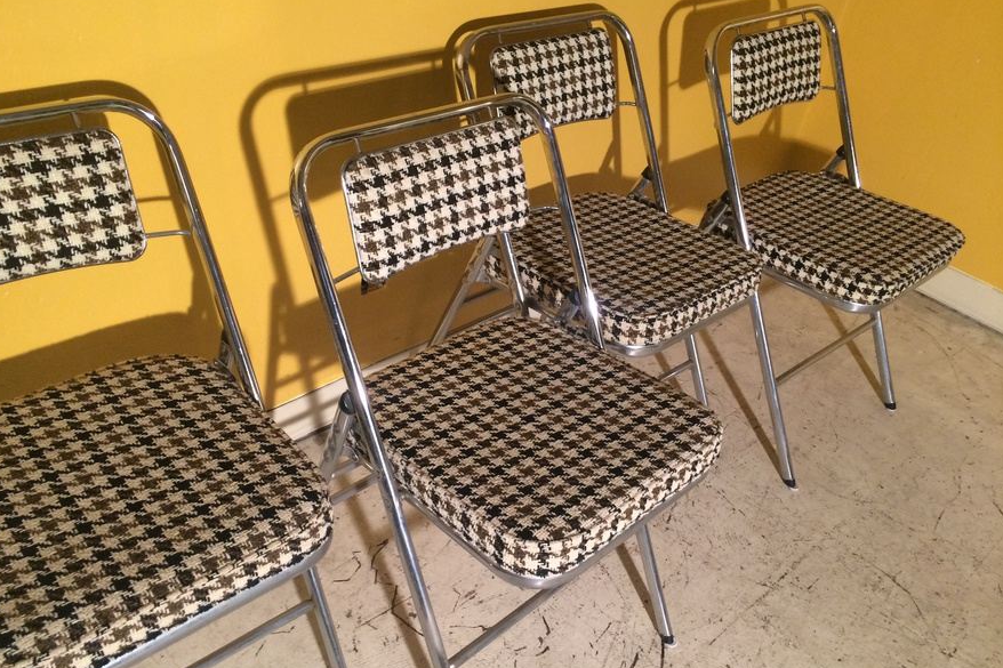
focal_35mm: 32
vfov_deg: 41.1
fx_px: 891
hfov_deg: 58.7
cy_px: 355
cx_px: 500
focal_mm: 4.12
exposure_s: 1/30
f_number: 2.2
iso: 64
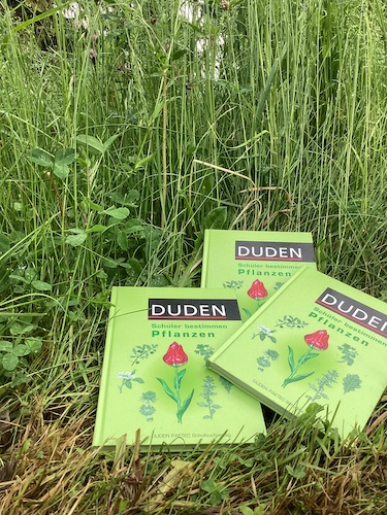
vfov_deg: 58.4
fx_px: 462
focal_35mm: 31
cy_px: 258
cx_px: 194
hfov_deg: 45.4
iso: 25
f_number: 2.4
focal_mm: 3.3
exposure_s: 1/296
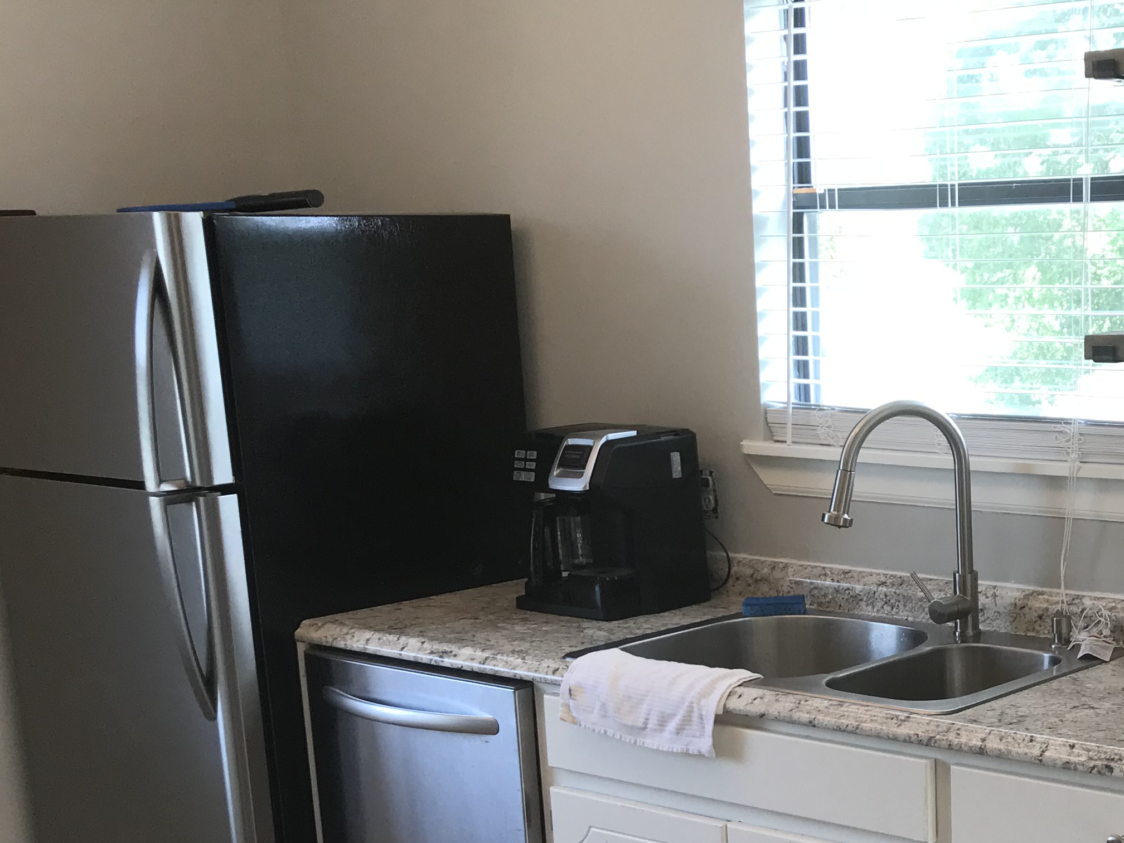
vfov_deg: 25.6
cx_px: 1033
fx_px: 1818
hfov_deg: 32.5
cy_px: 681
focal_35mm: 56
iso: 40
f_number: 1.8
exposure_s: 1/120
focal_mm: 3.99
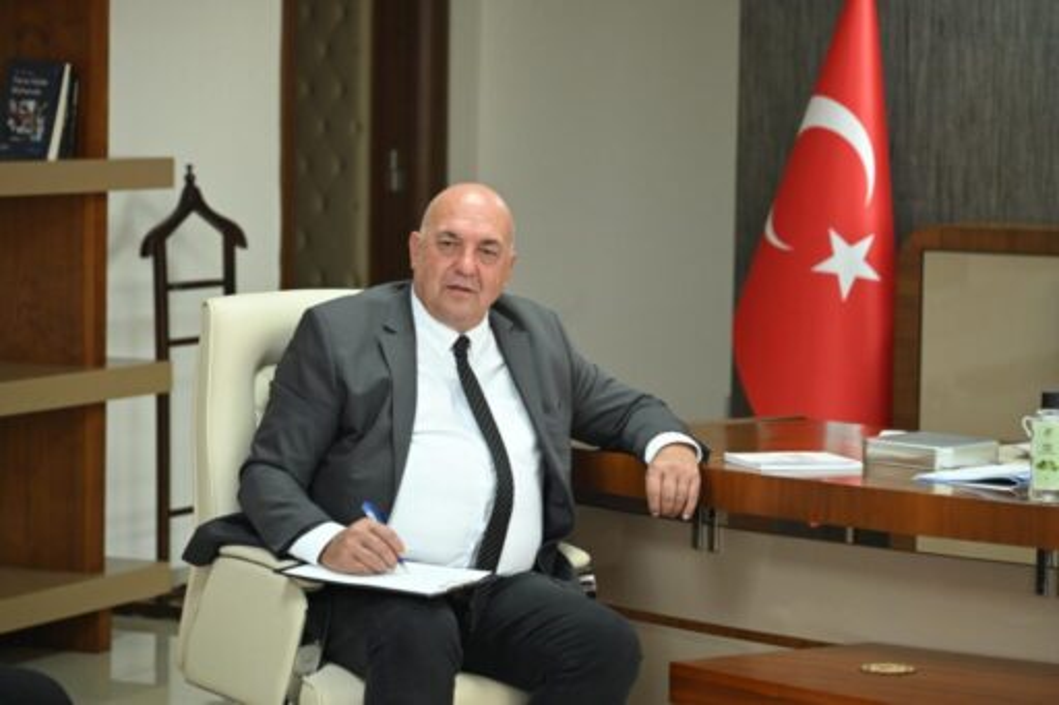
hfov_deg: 17.1
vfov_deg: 11.4
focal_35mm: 120
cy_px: 352
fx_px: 3529
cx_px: 530
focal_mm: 120
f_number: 4
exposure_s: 1/80
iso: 1250
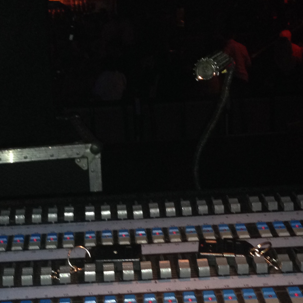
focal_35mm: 79
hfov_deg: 21.8
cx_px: 99
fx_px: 782
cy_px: 188
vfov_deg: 21.9
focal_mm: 4.12
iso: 200
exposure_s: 1/16
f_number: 2.4
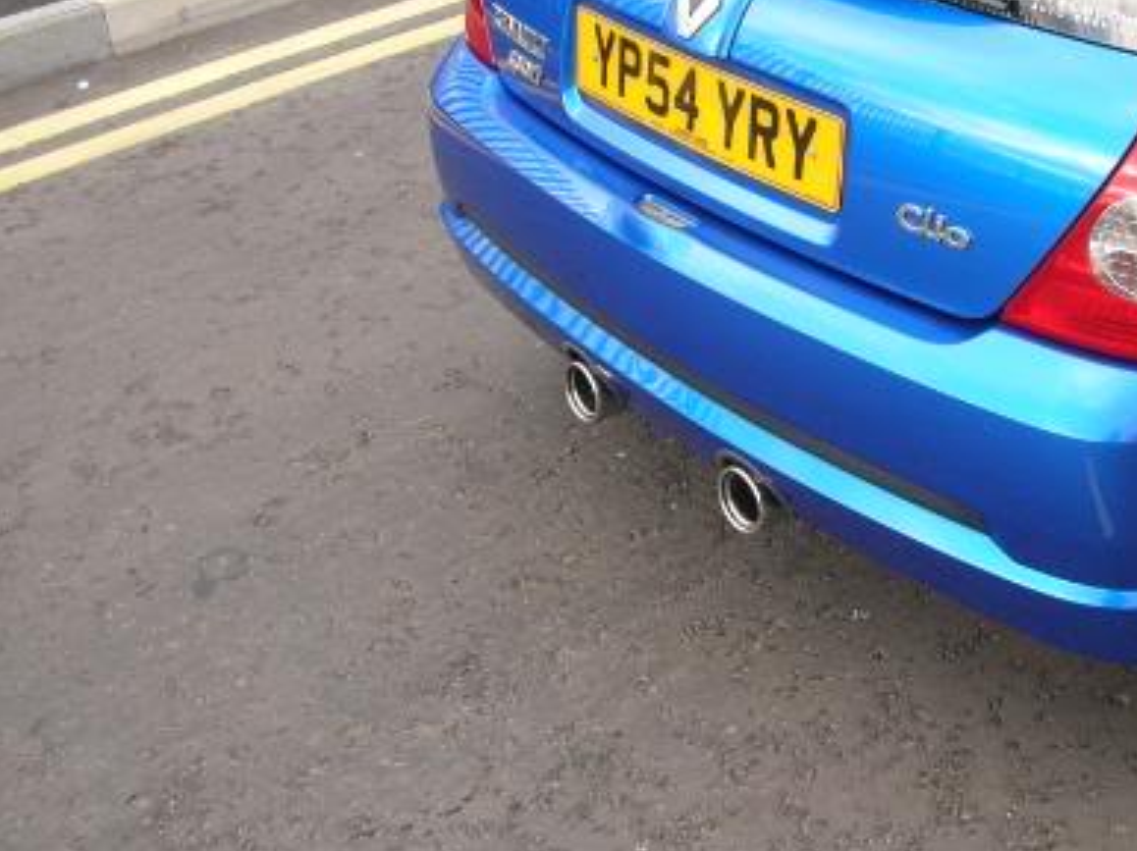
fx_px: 1904
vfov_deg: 24.9
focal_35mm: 58
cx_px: 890
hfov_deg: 32.4
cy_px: 202
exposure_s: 1/114
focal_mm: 5.8
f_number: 2.8
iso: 50
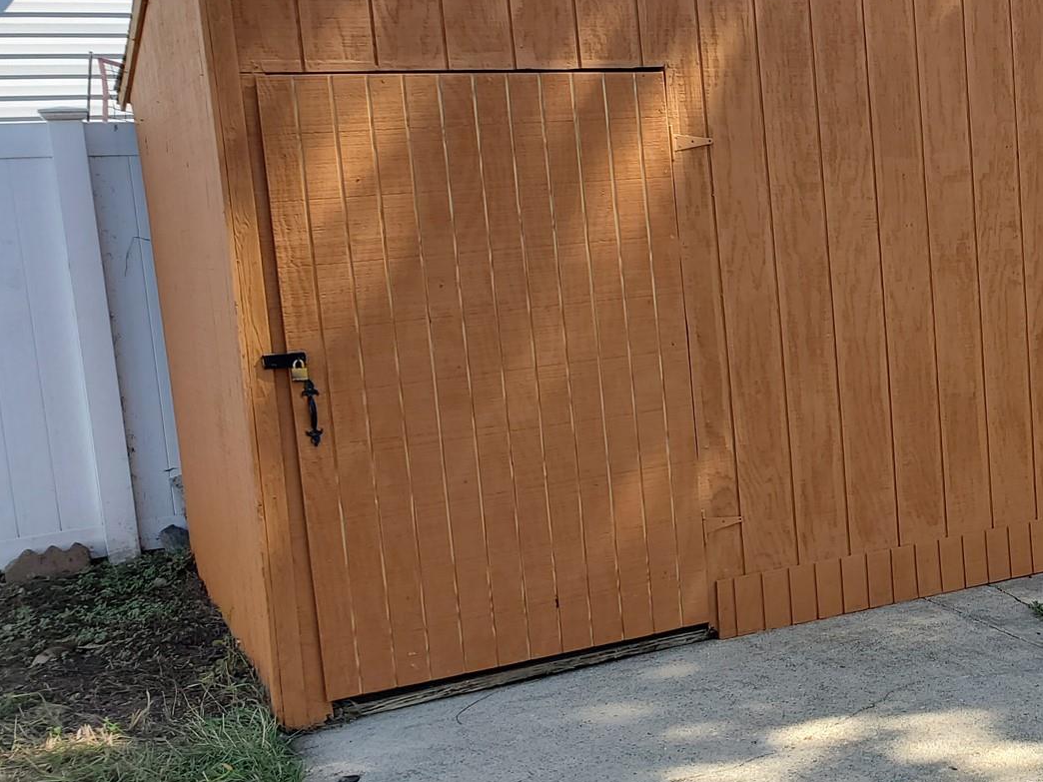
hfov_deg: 34.8
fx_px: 1537
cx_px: 989
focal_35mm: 51
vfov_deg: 28.6
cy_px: 404
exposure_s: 1/707
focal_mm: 4.3
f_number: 2.4
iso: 50
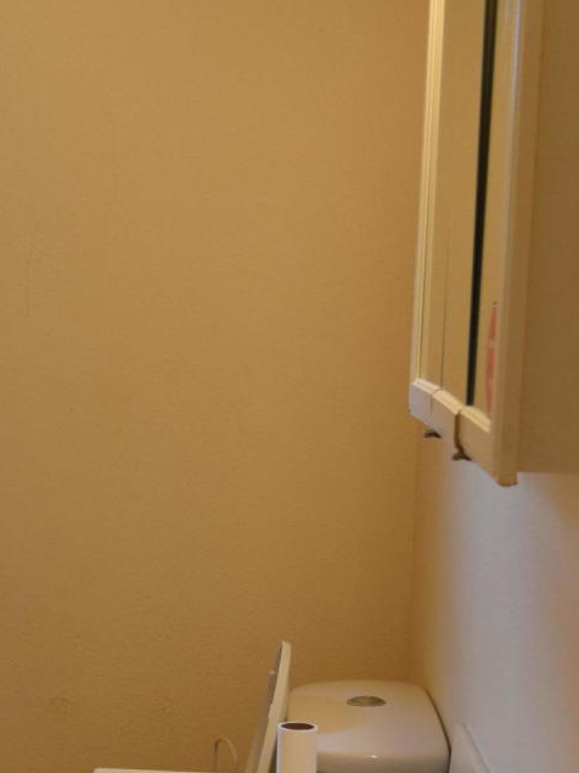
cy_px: 589
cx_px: 57
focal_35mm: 100
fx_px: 2231
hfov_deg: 14.6
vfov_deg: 19.5
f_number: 4
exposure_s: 1/60
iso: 800
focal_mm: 22
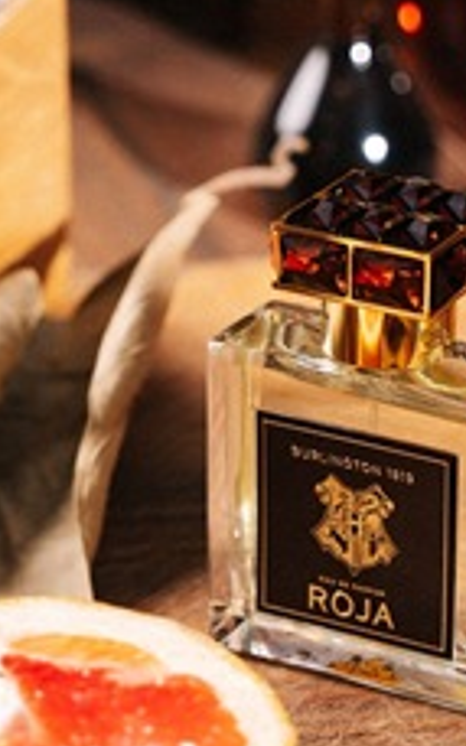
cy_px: 492
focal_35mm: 211
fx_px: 4290
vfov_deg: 9.9
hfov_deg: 6.2
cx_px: 275
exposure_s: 1/250
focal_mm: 70
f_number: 4.5
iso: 50
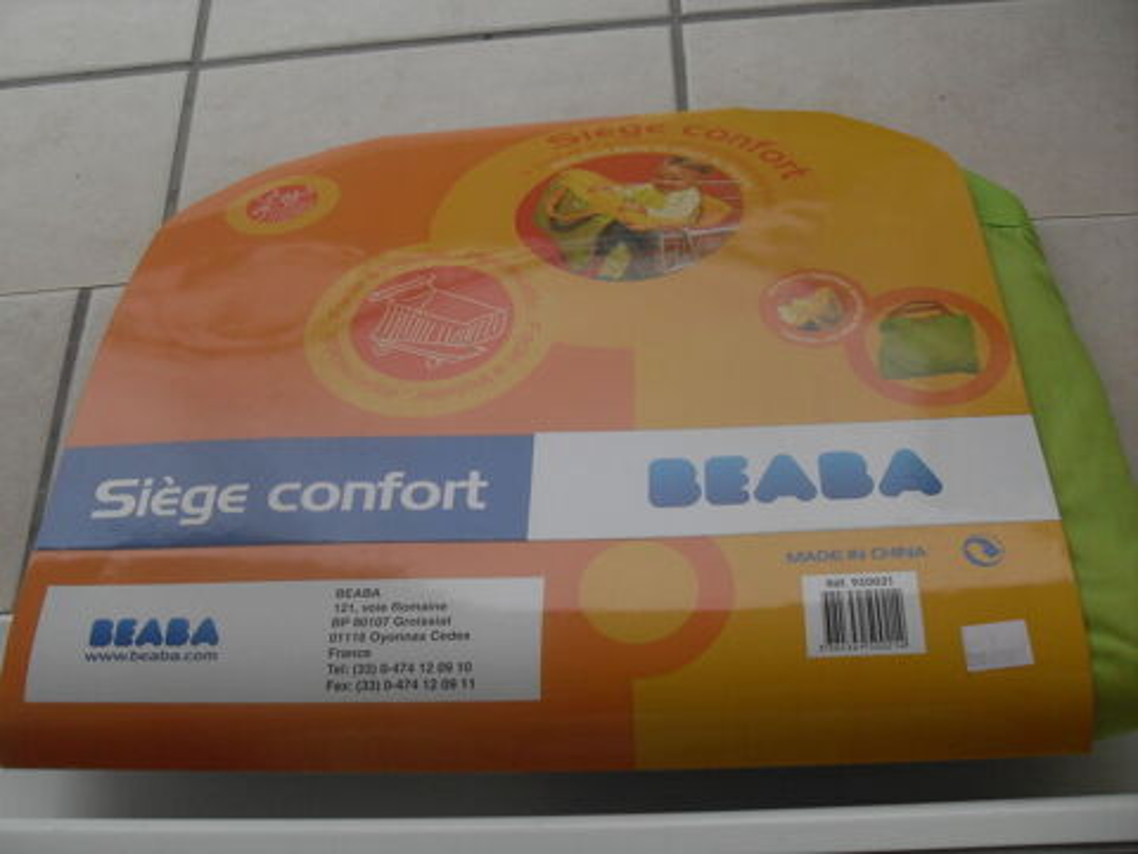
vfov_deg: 38.7
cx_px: 569
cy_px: 427
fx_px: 1216
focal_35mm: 37
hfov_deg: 50.1
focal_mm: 6.3
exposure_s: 1/180
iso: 80
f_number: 2.8
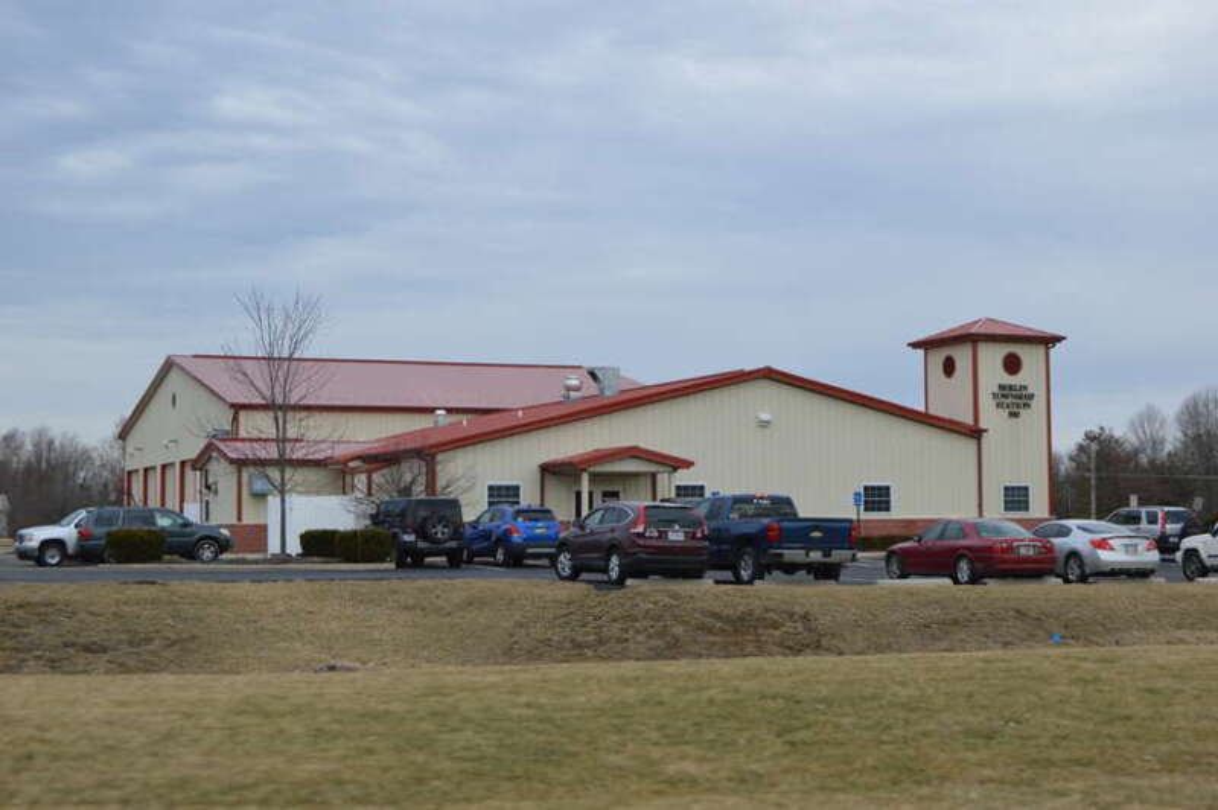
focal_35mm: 57
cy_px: 405
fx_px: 1927
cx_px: 609
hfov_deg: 35.1
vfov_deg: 23.7
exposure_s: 1/250
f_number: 8
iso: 100
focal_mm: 38
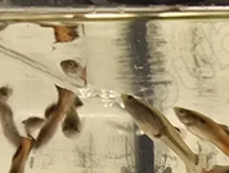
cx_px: 425
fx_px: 484
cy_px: 361
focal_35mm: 73
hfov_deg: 19.3
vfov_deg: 15.5
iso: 160
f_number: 2.2
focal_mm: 2.2
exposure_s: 1/50
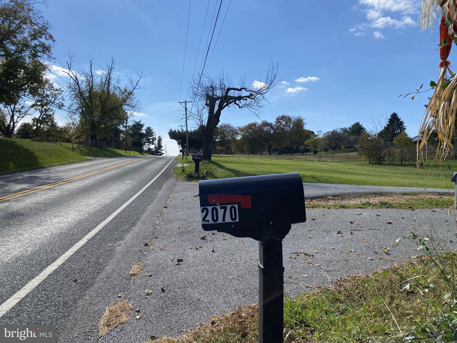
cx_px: 228
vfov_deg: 53.1
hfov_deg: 67.3
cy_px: 172
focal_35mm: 26
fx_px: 343
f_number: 1.8
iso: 32
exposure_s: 1/3731
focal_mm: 4.25
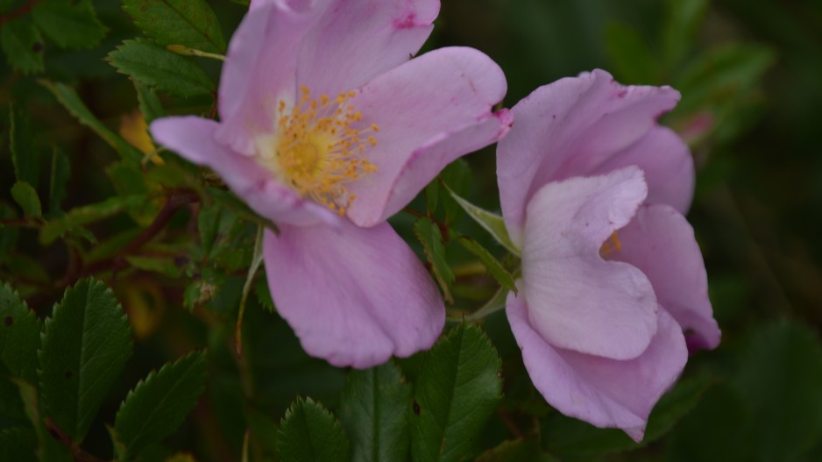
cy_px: 149
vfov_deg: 3.4
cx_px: 458
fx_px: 7888
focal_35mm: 362
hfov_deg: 6.0
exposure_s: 1/250
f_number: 5.6
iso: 100
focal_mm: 200
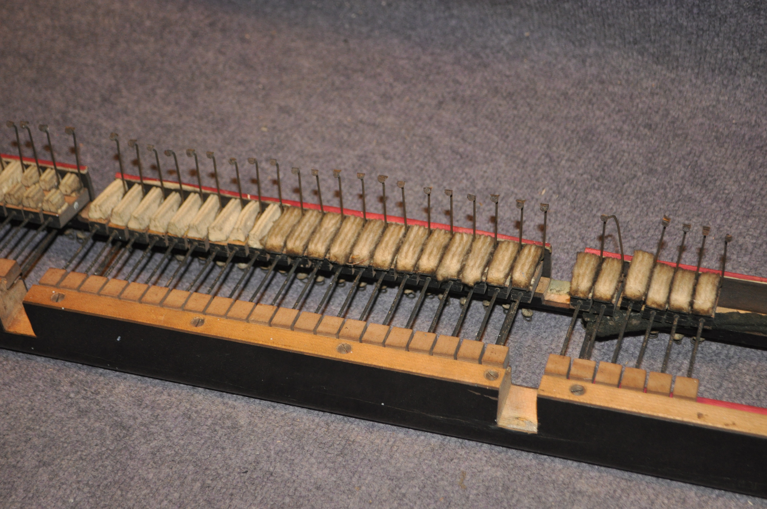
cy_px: 254
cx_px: 384
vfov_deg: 25.0
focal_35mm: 54
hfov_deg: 36.9
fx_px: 1149
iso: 800
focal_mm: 36
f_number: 5
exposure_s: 1/60
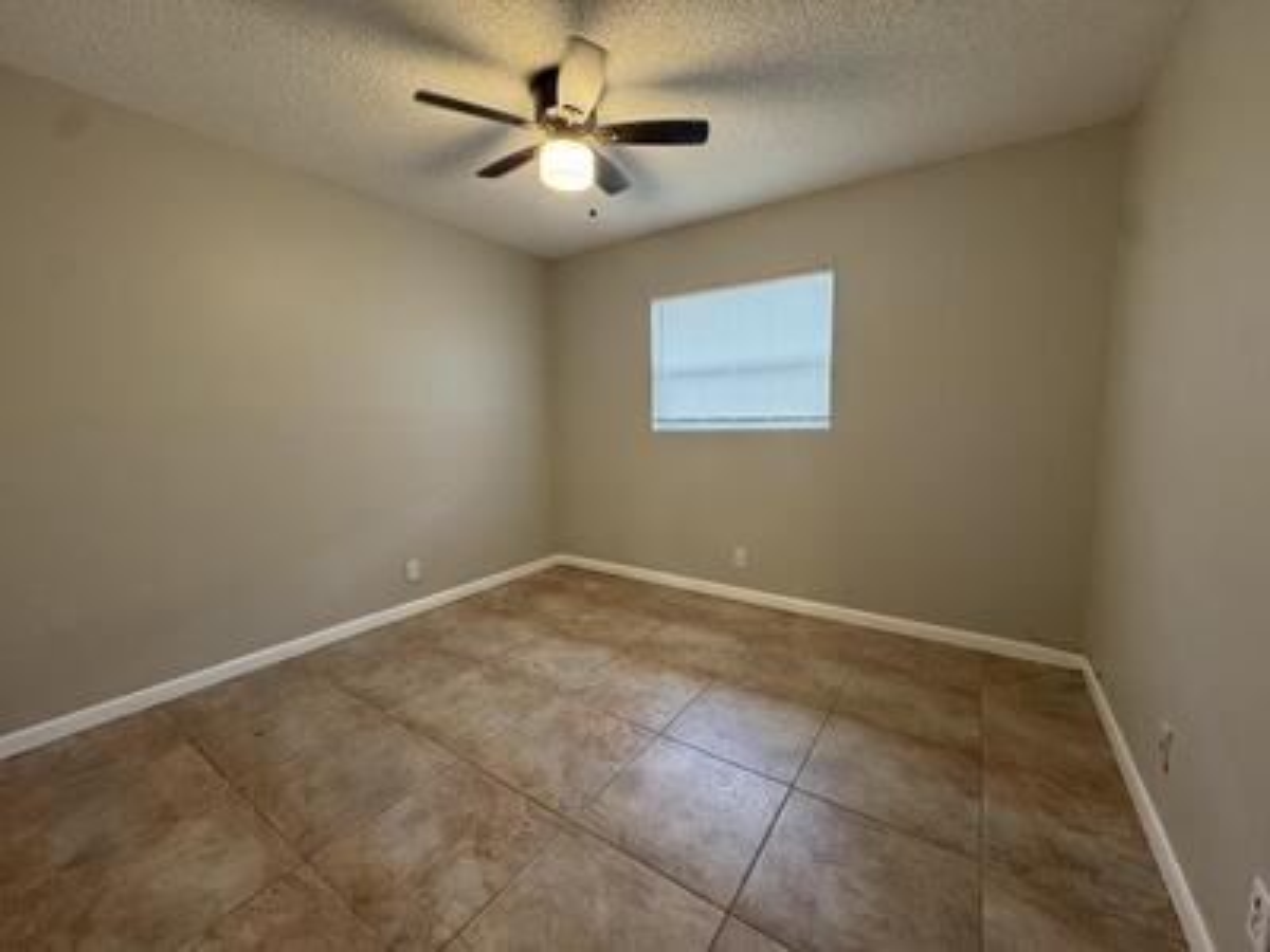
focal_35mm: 14
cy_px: 476
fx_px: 514
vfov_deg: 85.7
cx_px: 635
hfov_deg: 102.1
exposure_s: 1/60
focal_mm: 2.22
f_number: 2.2
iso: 320
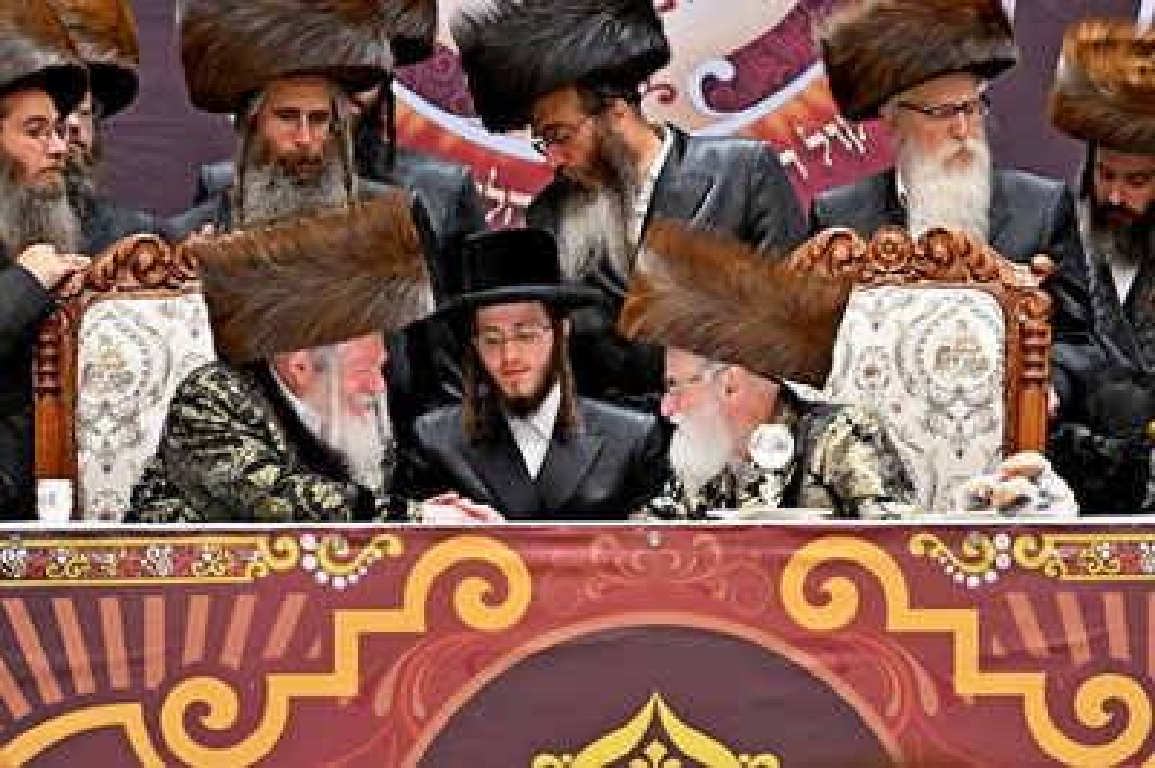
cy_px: 384
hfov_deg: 7.4
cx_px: 578
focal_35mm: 277
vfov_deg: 5.0
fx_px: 8880
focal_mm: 185
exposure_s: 1/800
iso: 640
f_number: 2.8
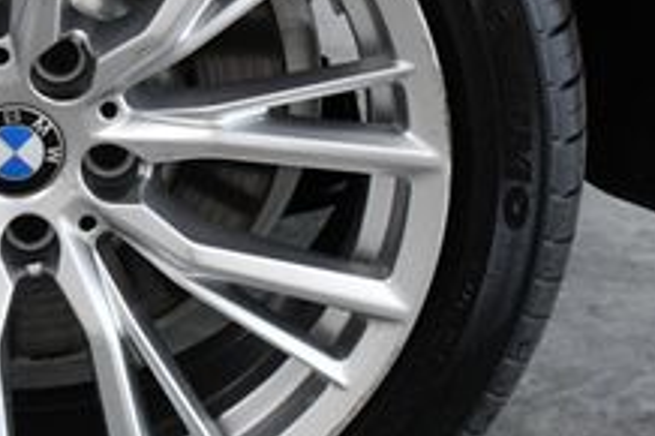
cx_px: -18
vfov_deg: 7.0
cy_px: 93
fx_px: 3581
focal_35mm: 197
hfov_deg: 10.4
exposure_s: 1/400
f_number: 10
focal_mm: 45
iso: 2500
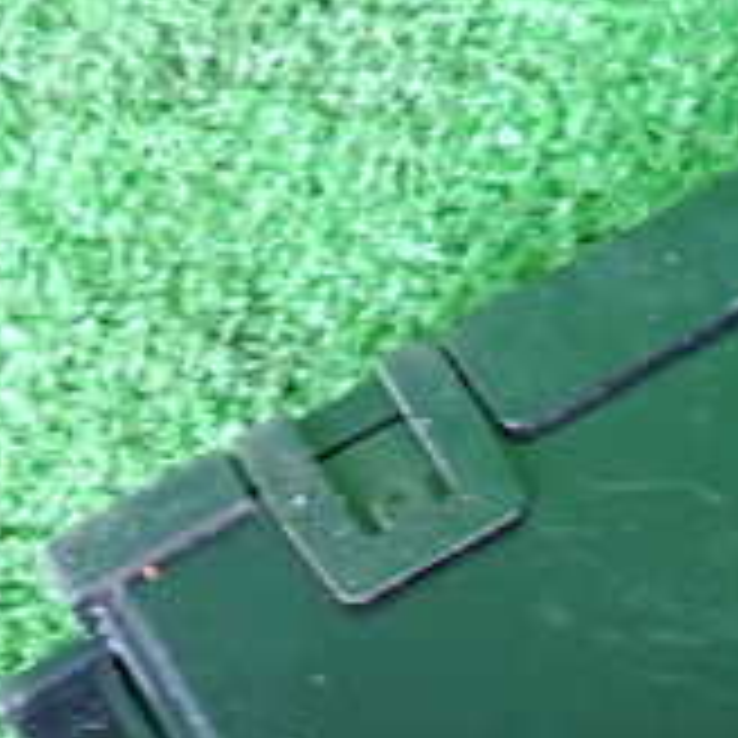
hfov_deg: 20.6
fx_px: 1954
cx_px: 774
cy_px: 824
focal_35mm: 81
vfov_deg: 20.3
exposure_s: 1/30
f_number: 2
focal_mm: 4.5
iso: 500
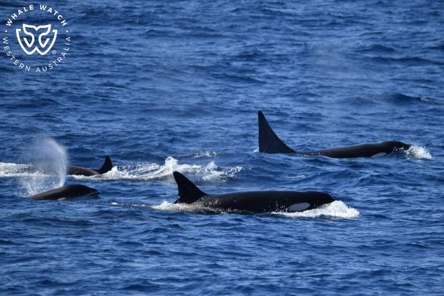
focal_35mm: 500
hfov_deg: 4.1
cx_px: 222
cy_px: 148
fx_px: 6165
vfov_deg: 2.7
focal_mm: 500
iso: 1100
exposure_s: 1/8000
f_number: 6.3
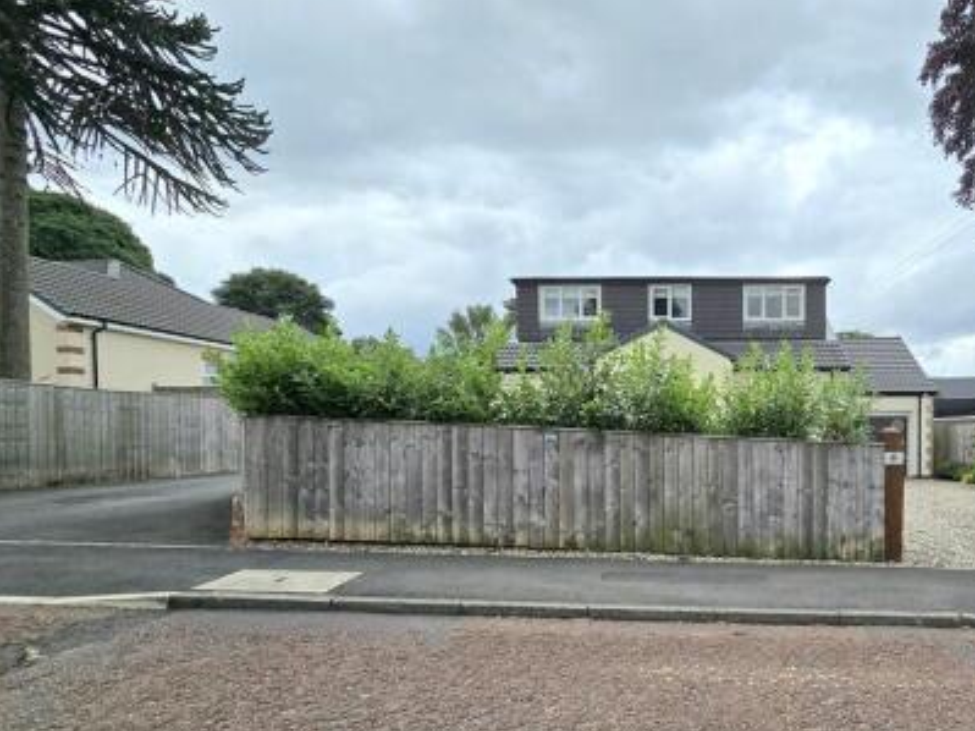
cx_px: 707
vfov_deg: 68.0
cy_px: 436
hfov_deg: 79.5
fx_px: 535
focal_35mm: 19
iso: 50
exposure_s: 1/286
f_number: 2.2
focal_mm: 2.2
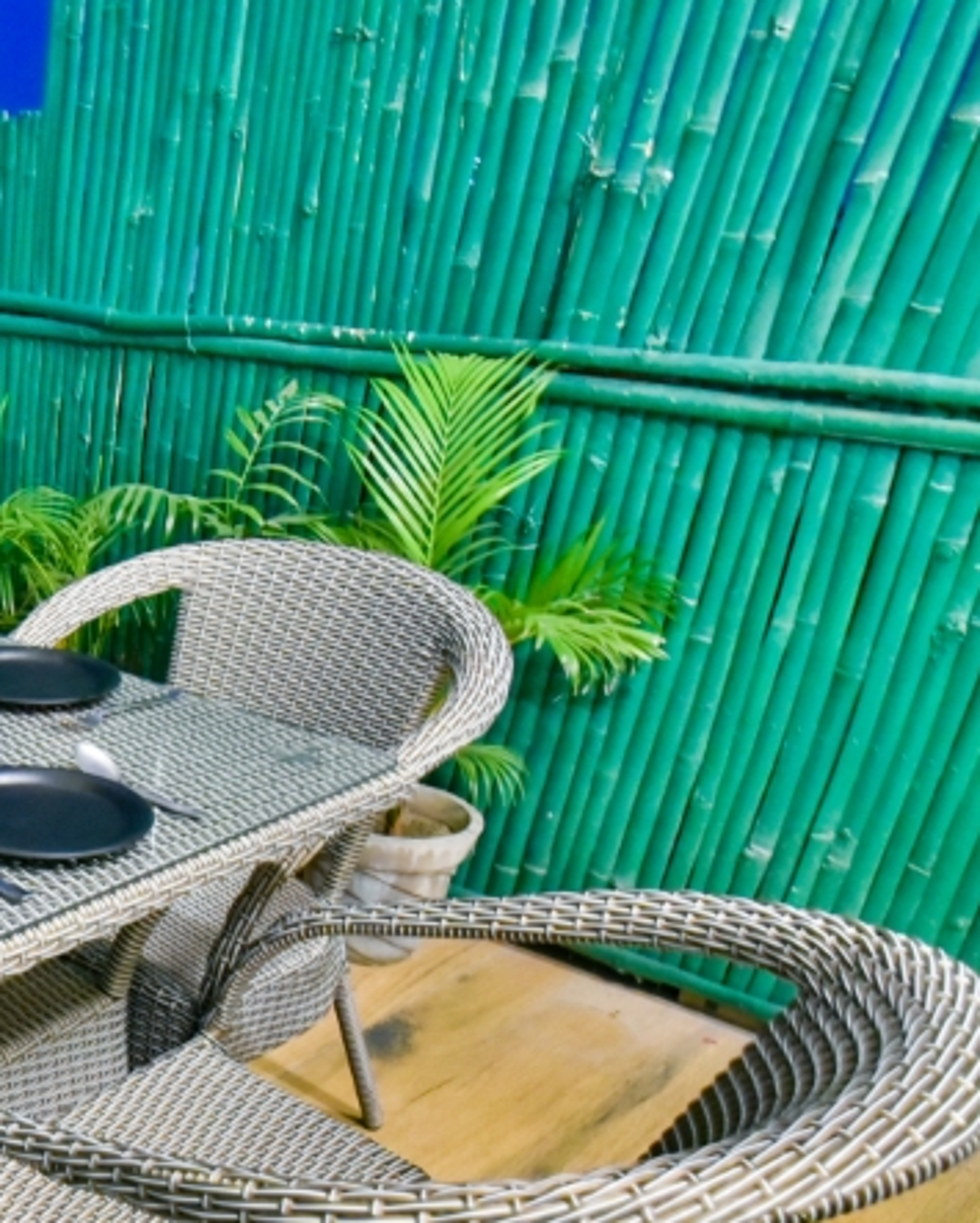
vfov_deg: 45.3
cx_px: -134
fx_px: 1412
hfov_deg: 32.8
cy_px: 912
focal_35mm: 39
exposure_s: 1/15
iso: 4000
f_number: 8
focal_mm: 17
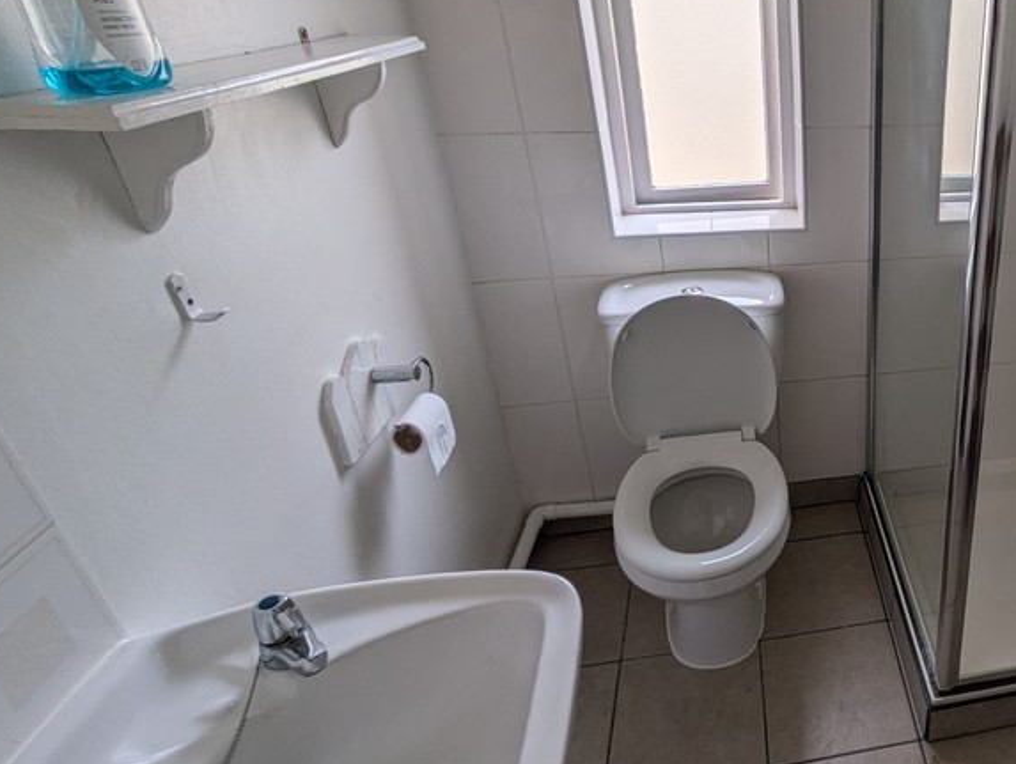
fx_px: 735
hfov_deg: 60.5
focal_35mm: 25
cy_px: 316
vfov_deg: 54.7
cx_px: 883
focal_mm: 1.83
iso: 55
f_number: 2.2
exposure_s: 1/100
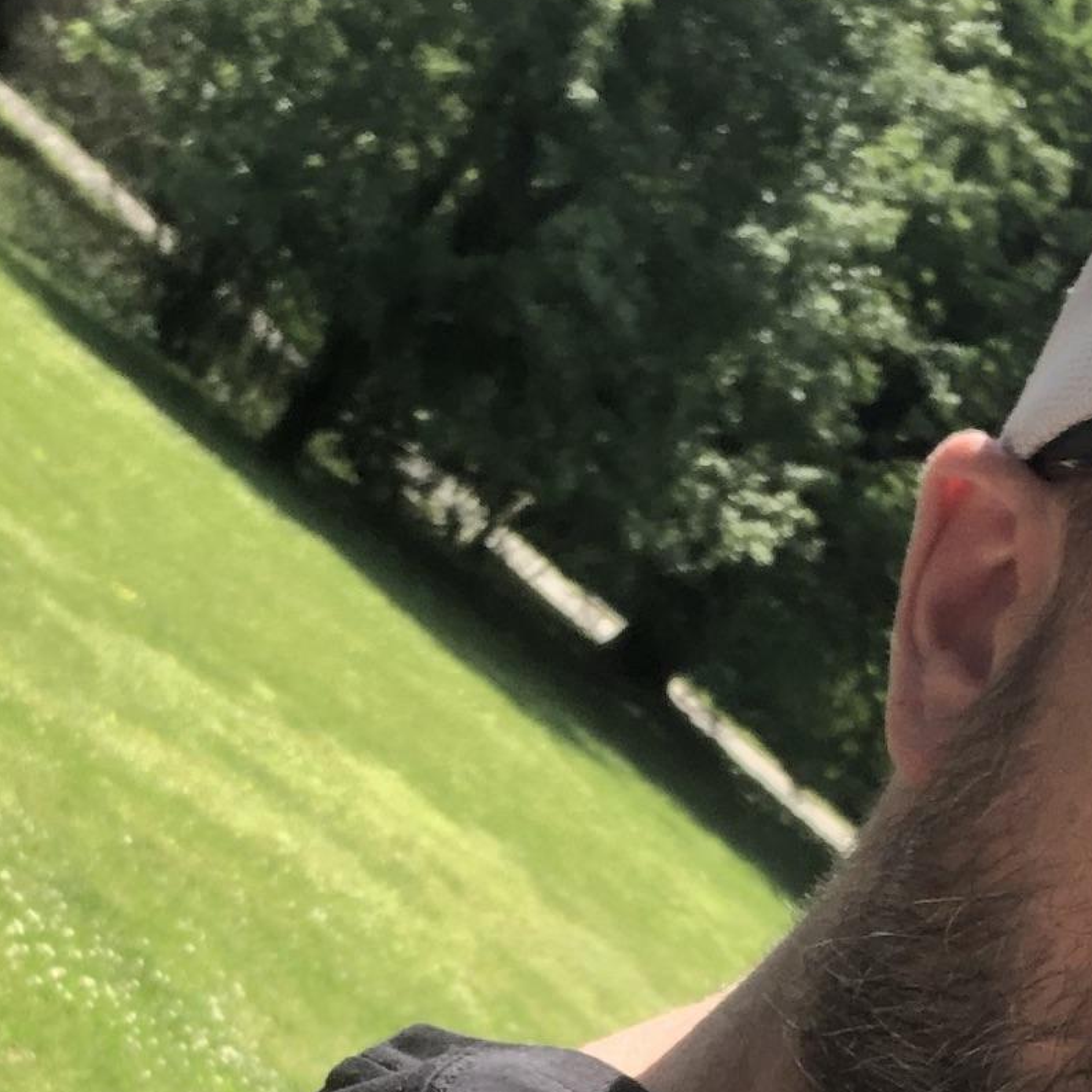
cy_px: 1222
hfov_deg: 15.8
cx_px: 530
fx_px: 3926
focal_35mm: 110
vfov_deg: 15.4
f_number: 2.2
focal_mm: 2.87
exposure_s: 1/166
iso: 20
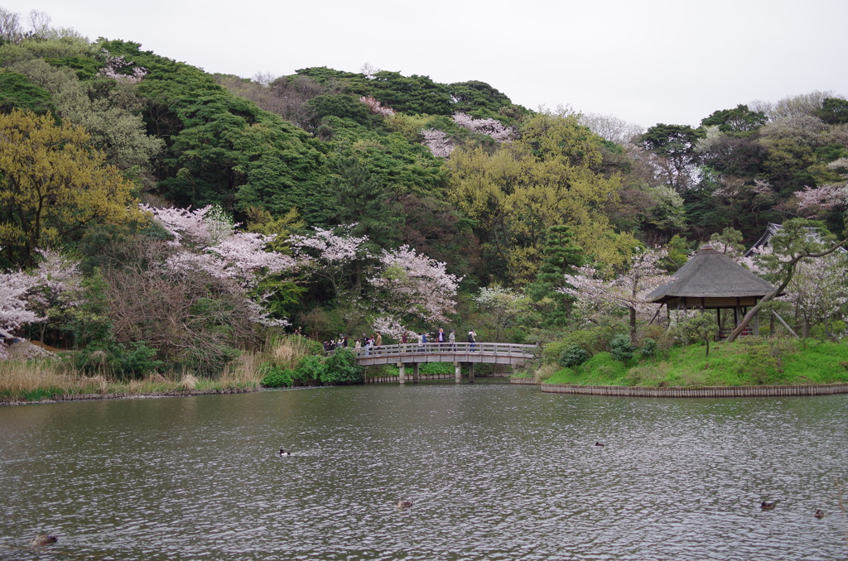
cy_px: 280
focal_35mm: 52
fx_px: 1222
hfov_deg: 38.3
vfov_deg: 25.9
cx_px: 424
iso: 200
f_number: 2.8
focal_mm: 35
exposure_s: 1/320
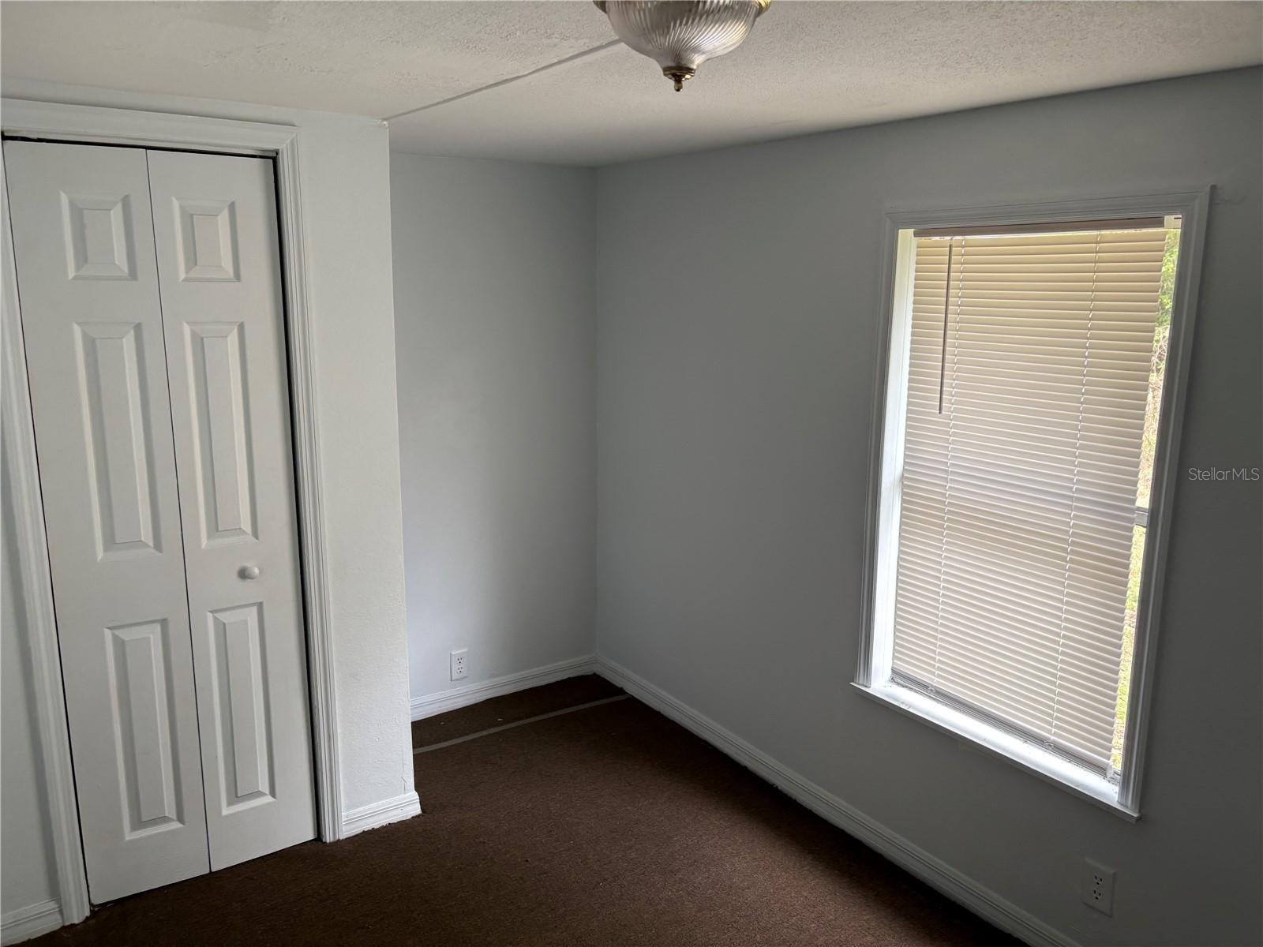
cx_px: 632
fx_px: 949
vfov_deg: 53.1
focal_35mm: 26
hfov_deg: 67.3
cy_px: 474
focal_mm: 5.96
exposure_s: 1/111
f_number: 1.6
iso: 125
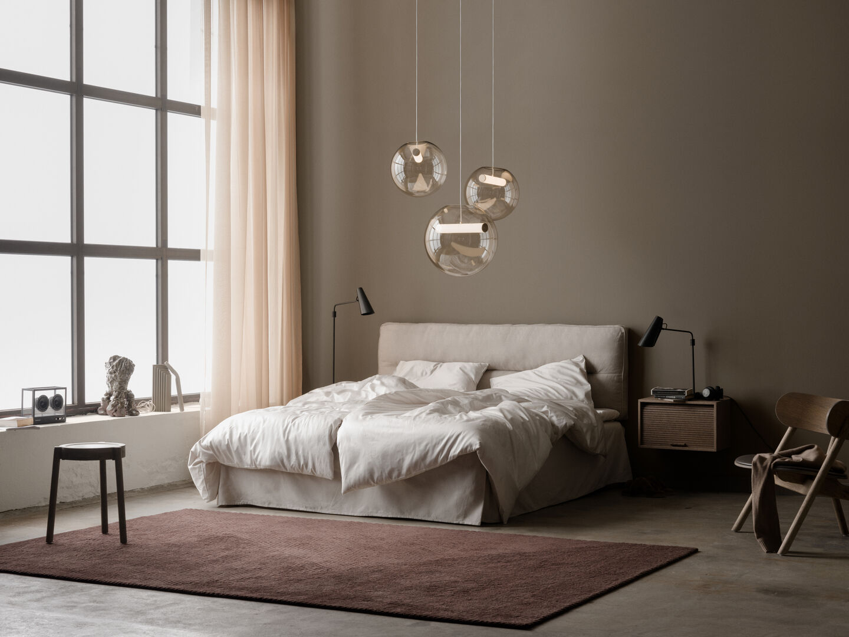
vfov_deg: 23.3
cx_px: 424
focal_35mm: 63
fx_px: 1545
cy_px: 318
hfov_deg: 30.7
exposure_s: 1/5
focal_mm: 80
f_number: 11
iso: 100
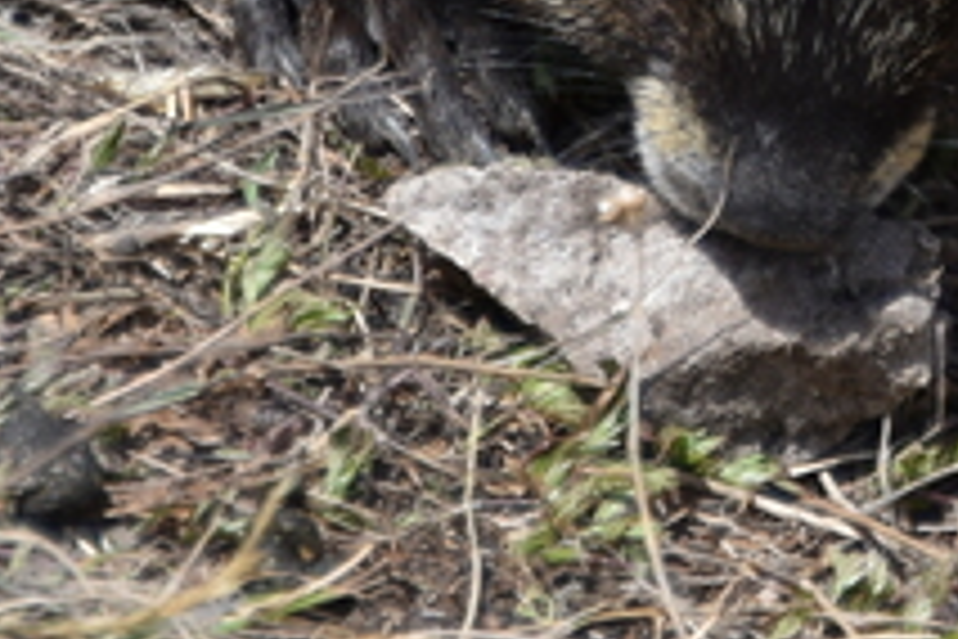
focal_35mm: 1807
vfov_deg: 0.8
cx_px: 1426
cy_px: -706
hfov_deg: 1.1
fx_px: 48083
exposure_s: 1/640
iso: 250
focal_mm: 300
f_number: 5.6
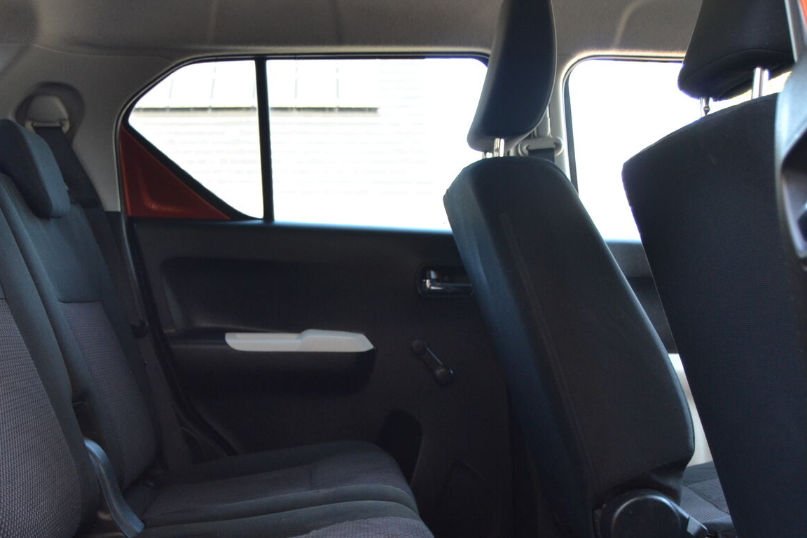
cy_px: 380
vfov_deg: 29.5
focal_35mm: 45
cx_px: 345
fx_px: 1009
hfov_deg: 43.5
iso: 400
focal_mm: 18
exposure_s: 1/60
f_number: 3.5
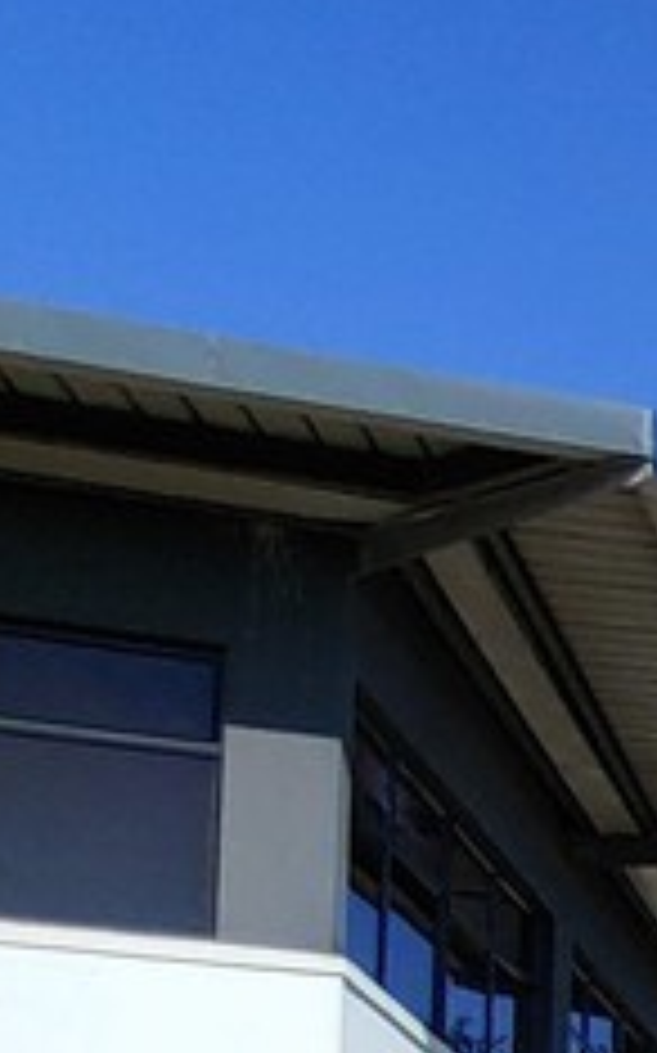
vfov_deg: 20.1
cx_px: 2646
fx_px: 2495
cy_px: 1642
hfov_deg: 8.1
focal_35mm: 87
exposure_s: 1/1250
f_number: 1.9
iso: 50
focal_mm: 2.18
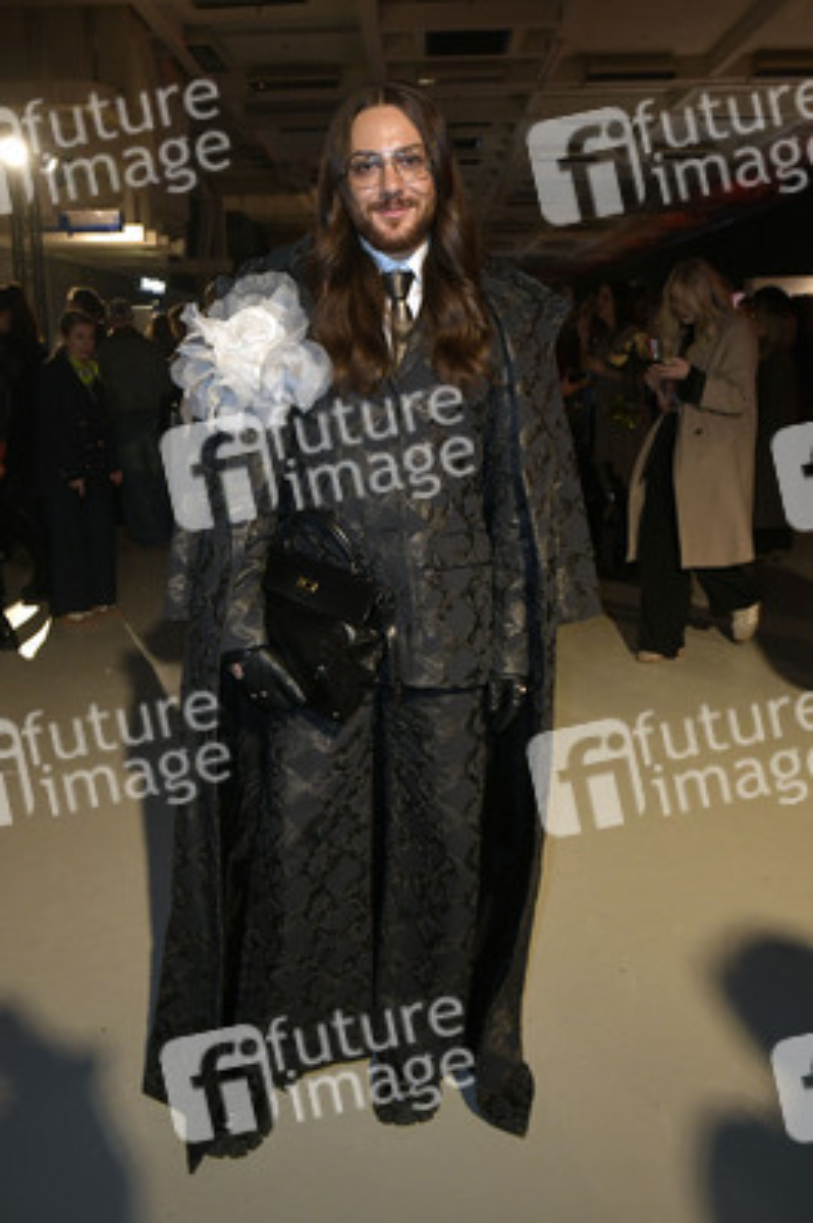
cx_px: 406
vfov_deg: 65.5
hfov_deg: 46.3
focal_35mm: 28
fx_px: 950
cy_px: 612
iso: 2000
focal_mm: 28
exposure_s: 1/125
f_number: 5.6
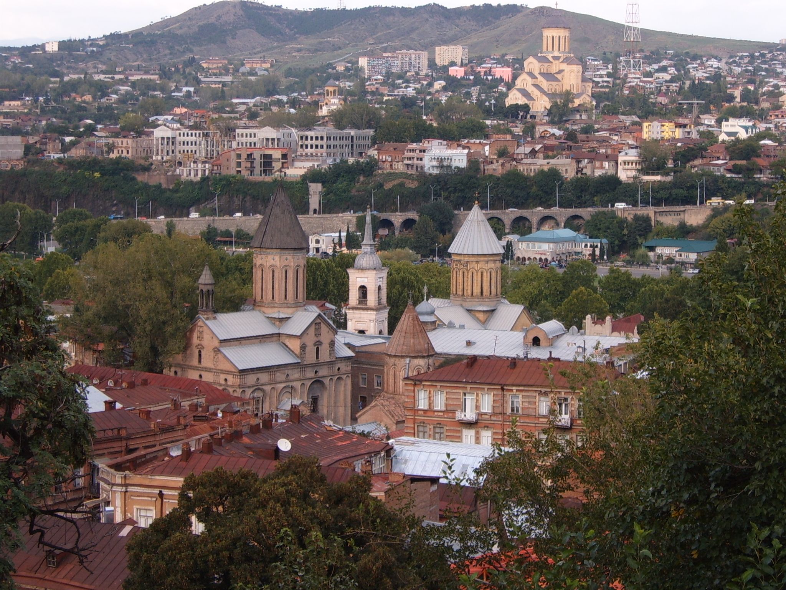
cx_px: 393
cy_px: 295
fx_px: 1817
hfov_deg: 24.4
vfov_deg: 18.4
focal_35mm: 80
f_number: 4
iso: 63
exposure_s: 1/180
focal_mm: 12.4
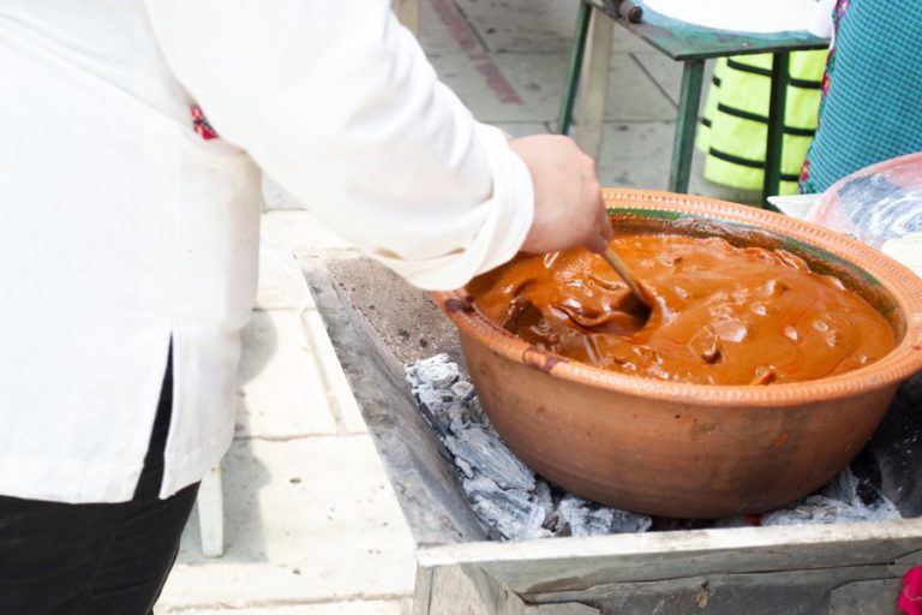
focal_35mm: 82
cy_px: 308
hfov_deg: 24.6
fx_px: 2113
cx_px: 461
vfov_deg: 16.6
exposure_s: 1/320
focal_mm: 55
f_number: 5.6
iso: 400
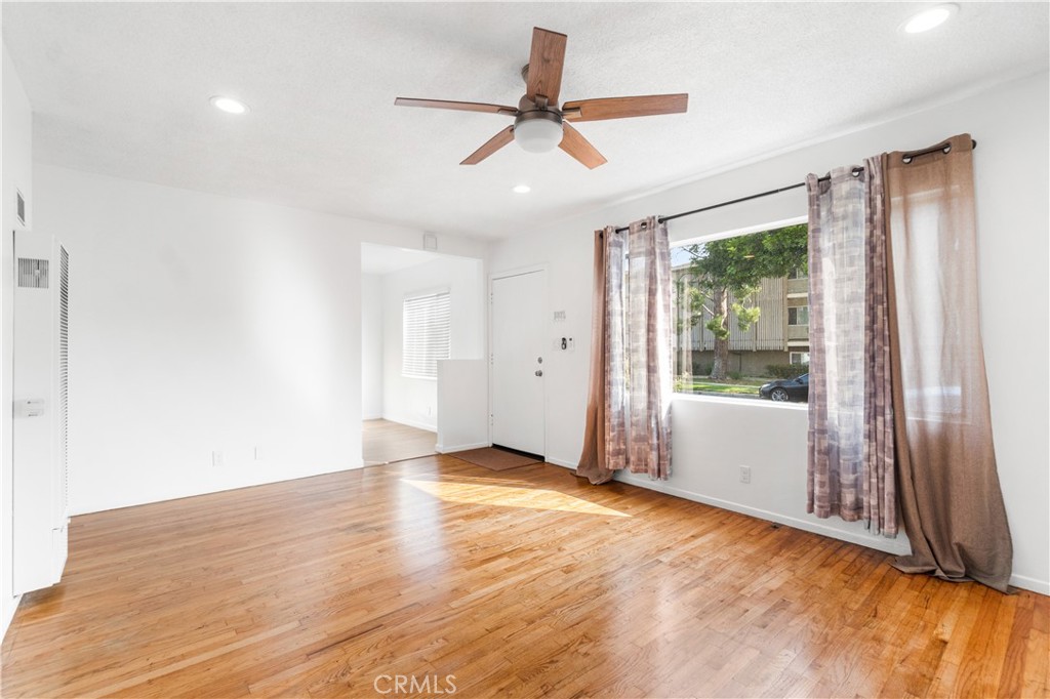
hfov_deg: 100.4
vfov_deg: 77.3
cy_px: 350
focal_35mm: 15
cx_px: 525
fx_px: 437
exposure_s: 1/50
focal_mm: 10
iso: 320
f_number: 7.1
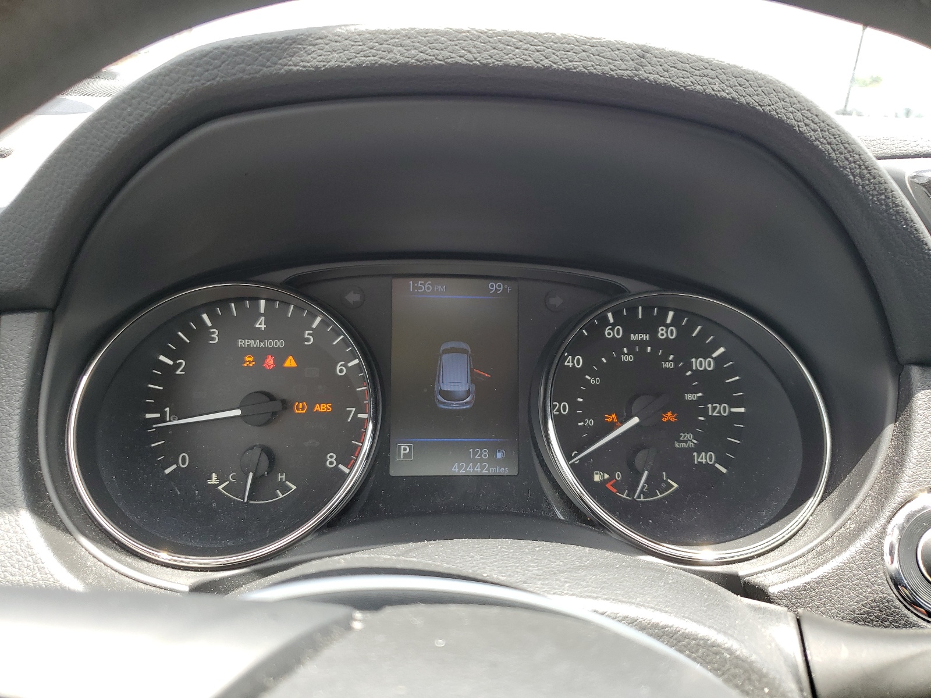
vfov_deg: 53.1
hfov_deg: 67.3
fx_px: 699
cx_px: 466
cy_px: 349
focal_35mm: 26
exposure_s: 1/204
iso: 50
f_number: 1.5
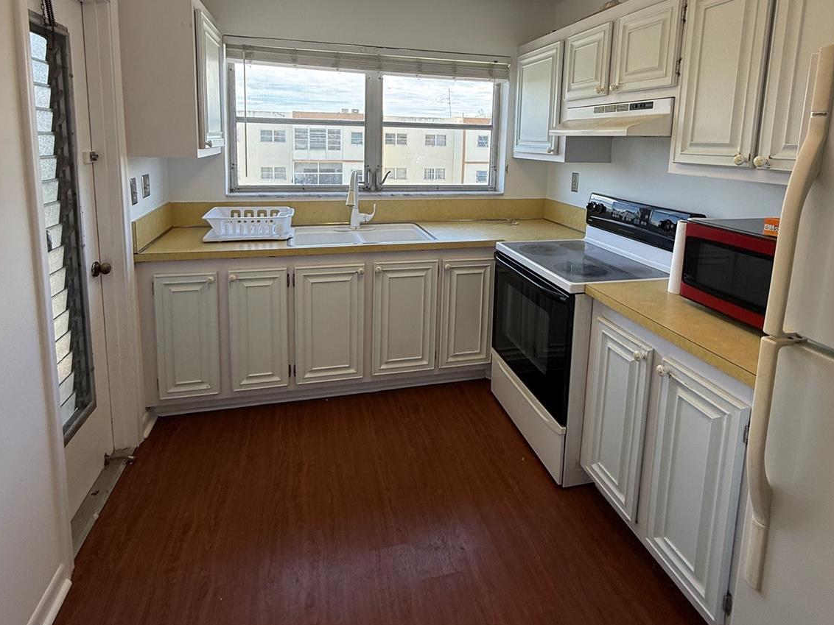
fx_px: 458
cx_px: 416
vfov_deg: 66.5
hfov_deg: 84.7
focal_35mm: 19
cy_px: 200
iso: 50
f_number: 2.2
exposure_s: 1/145
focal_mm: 2.22
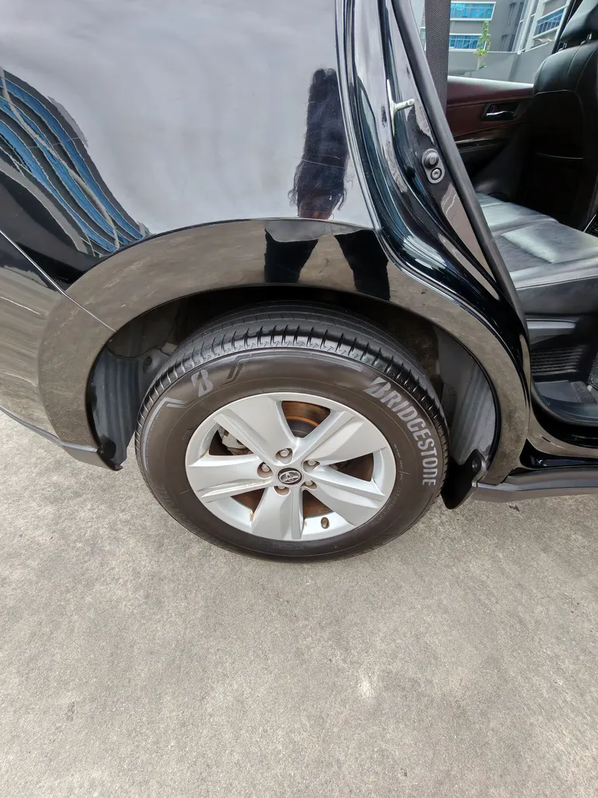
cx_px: 299
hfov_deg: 78.1
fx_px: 369
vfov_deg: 94.5
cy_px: 399
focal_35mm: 16
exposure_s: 1/190
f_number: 2.2
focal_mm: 1.96
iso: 50
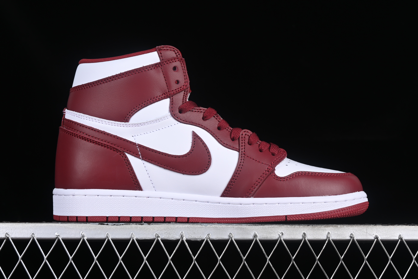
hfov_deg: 27.0
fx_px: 871
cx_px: 209
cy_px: 140
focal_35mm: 75
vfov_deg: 18.2
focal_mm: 50
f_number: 8
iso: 160
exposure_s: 1/80
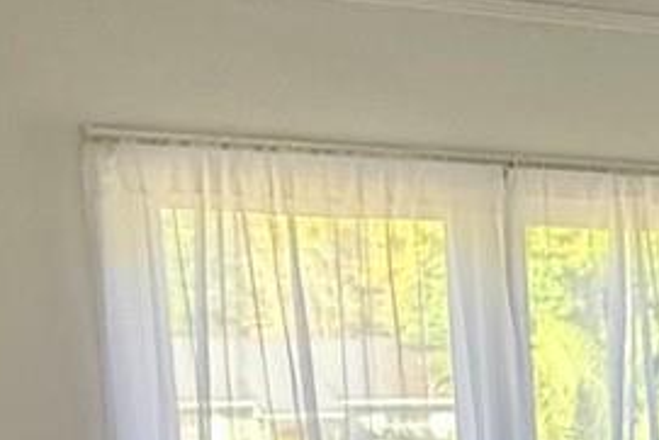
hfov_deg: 21.7
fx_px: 1575
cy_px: 715
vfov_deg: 14.5
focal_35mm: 86
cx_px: 817
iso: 100
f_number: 2.2
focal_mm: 2.22
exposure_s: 1/99
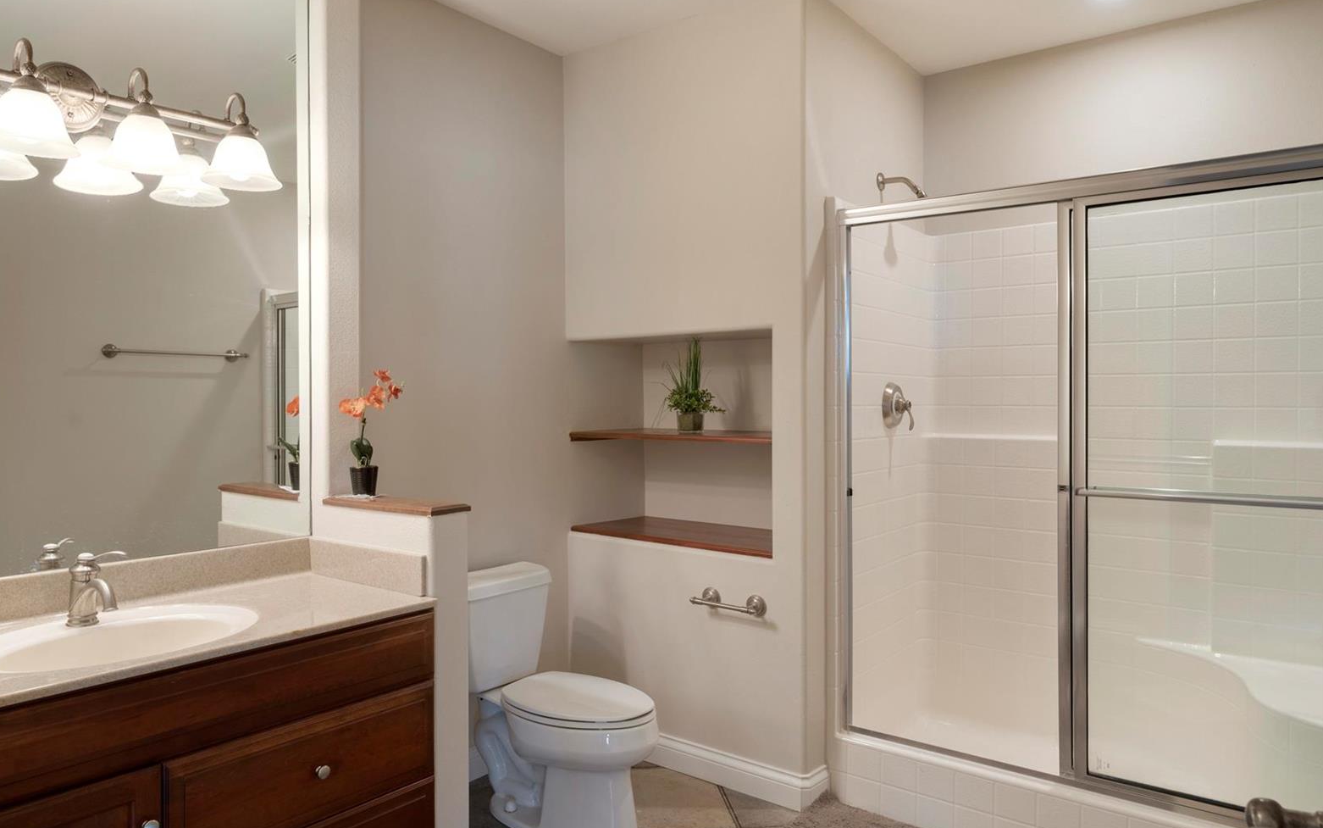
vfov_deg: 51.1
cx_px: 650
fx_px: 866
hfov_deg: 74.8
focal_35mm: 24
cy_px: 431
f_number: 7.1
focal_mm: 23
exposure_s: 1/15
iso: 640
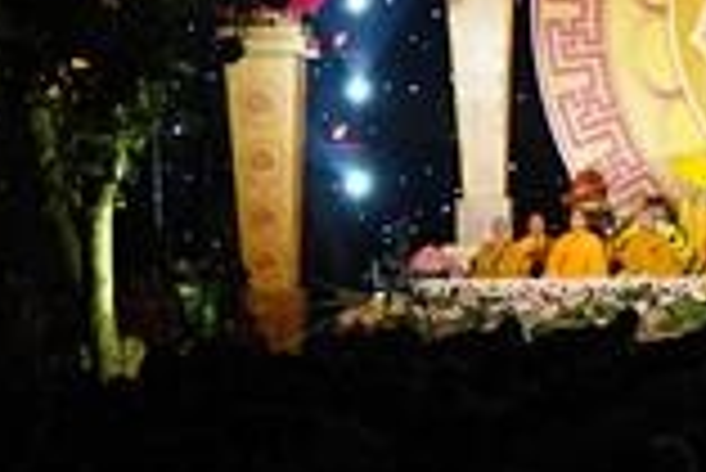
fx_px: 4456
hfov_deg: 8.9
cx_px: 958
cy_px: -38
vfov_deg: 6.0
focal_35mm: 227
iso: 2500
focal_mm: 37
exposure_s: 1/400
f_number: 2.8
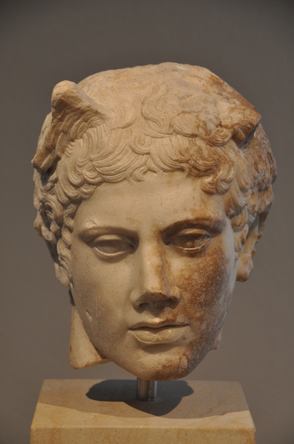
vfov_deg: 16.7
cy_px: 222
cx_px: 147
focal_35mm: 123
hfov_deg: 11.1
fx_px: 1512
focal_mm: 82
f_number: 5
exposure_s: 1/100
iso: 500
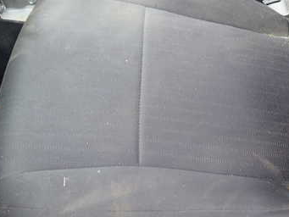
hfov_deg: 42.4
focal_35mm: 44
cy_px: 123
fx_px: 367
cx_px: 189
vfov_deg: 32.9
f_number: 2
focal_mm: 4.5
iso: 100
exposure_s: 1/80
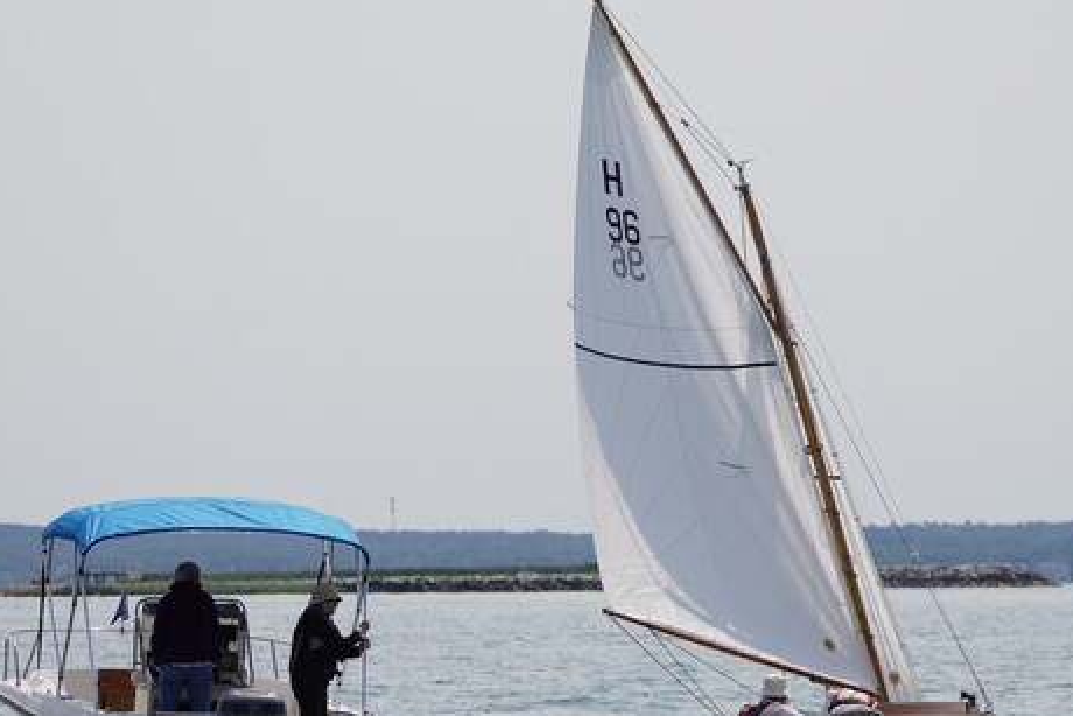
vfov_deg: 3.5
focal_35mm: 391
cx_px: 585
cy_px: 391
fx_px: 11657
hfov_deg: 5.3
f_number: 5
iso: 100
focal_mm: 150
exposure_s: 1/1250
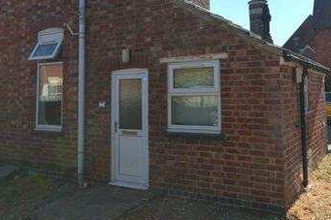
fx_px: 340
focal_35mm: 37
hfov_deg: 51.9
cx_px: 166
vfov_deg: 35.1
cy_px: 54
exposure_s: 1/200
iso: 100
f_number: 7.1
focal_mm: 12
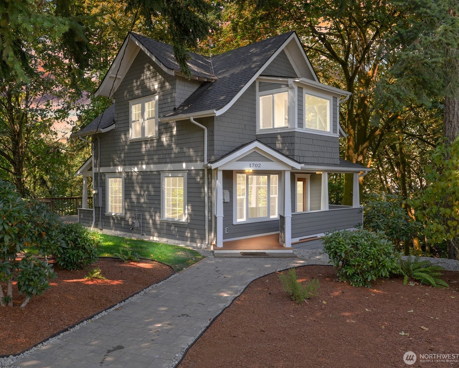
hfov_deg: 58.4
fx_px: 408
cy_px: 185
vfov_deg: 48.5
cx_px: 186
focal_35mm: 30
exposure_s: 1/6
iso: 125
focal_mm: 26
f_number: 9
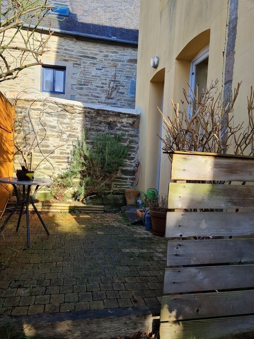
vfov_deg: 67.3
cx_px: 127
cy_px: 170
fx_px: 254
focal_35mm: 26
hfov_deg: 53.1
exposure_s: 1/459
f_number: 1.8
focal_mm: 5.4
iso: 50
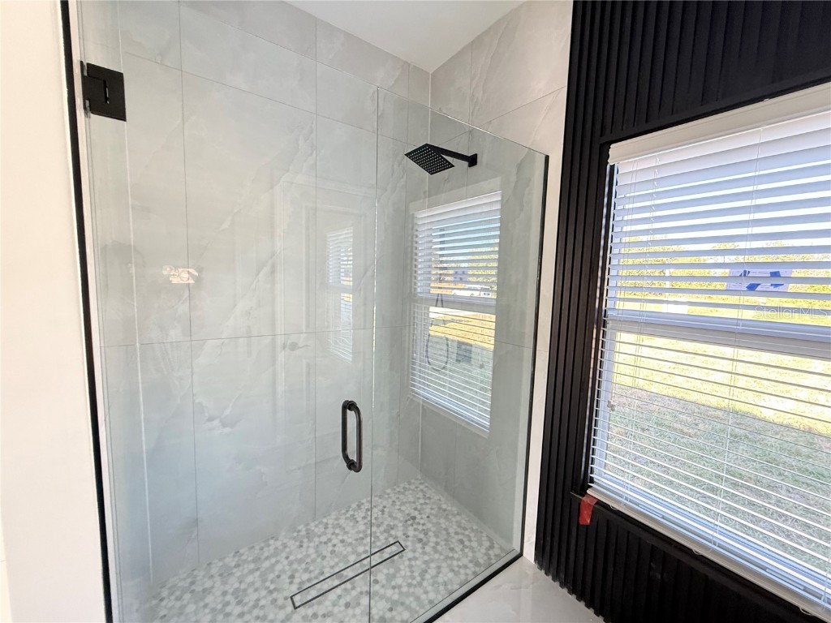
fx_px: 336
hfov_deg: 102.1
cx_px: 416
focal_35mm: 14
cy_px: 312
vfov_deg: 85.7
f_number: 2.2
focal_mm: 2.22
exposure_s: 1/62
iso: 320
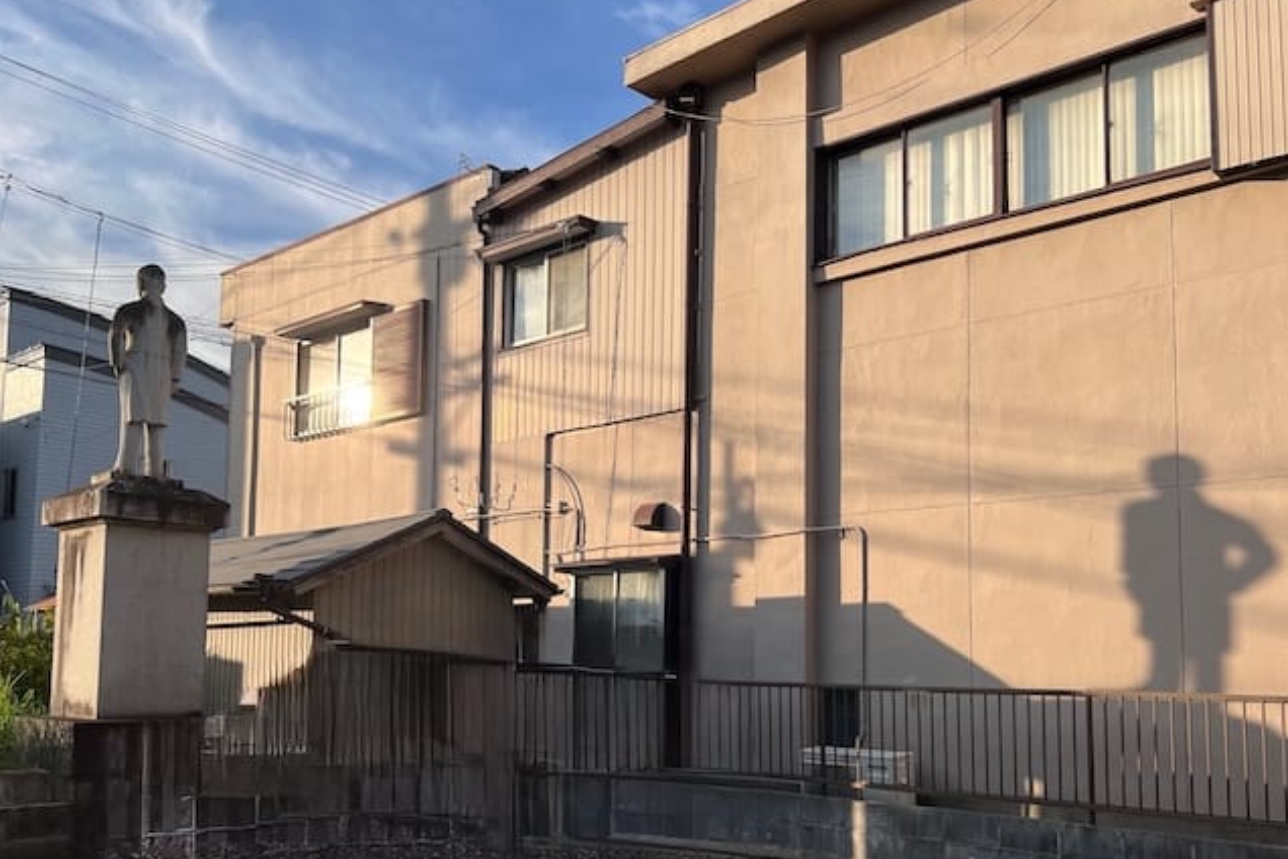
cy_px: 549
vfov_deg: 38.6
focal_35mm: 34
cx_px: 644
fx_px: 1216
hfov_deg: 55.8
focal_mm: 5.7
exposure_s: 1/2123
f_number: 1.5
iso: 50
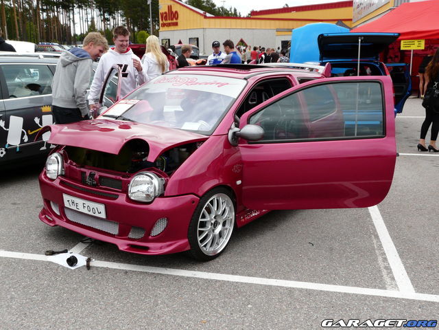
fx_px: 495
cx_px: 220
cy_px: 165
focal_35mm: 39
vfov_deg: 36.8
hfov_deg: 47.9
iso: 100
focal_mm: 6.4
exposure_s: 1/200
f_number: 4
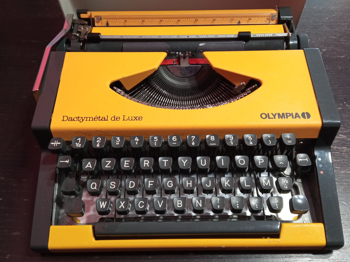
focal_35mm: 32
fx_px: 324
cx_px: 182
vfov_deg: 44.2
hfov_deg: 56.8
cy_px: 133
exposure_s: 1/33.3
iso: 399
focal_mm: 3.79
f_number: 2.2
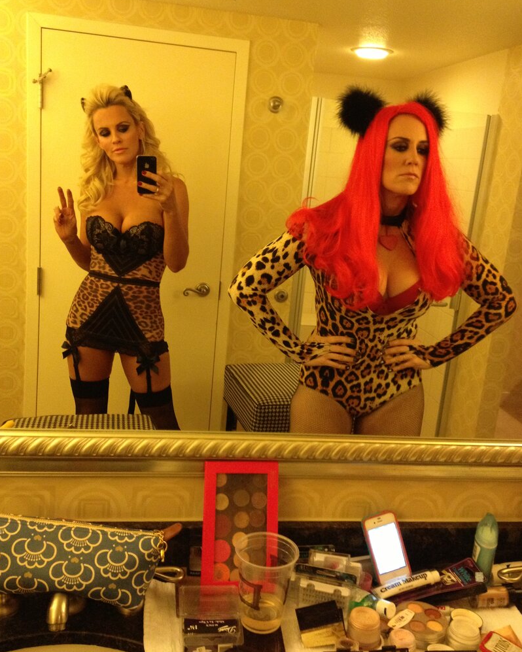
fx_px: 714
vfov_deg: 49.1
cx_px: 260
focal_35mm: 37
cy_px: 315
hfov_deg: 40.1
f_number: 2.4
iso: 400
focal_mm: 4.28
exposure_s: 1/20
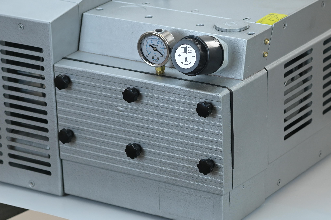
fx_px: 1443
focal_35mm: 157
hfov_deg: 13.1
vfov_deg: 8.7
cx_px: 120
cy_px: 93
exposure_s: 1/200
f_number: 4.5
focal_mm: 85
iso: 1250
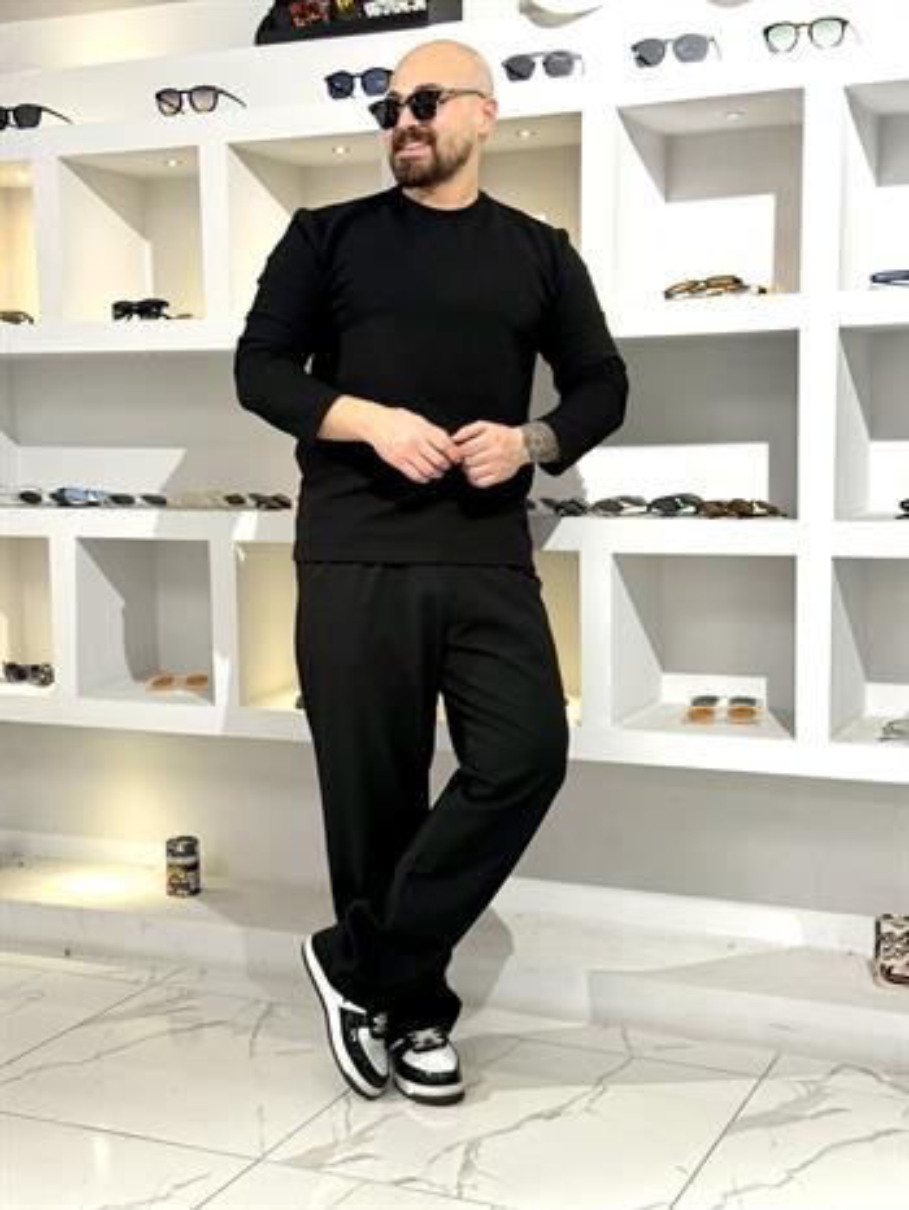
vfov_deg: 39.6
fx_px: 1679
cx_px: 454
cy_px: 605
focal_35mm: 48
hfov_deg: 30.3
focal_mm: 6.76
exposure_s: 1/100
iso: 100
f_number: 1.78
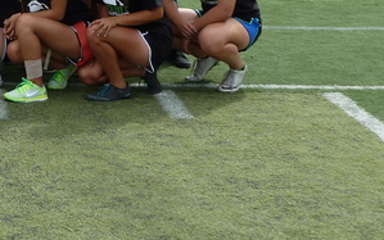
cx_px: -68
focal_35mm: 102
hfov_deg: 19.3
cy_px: -95
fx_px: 1068
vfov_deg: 12.3
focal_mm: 6.5
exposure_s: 1/400
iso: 80
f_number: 4
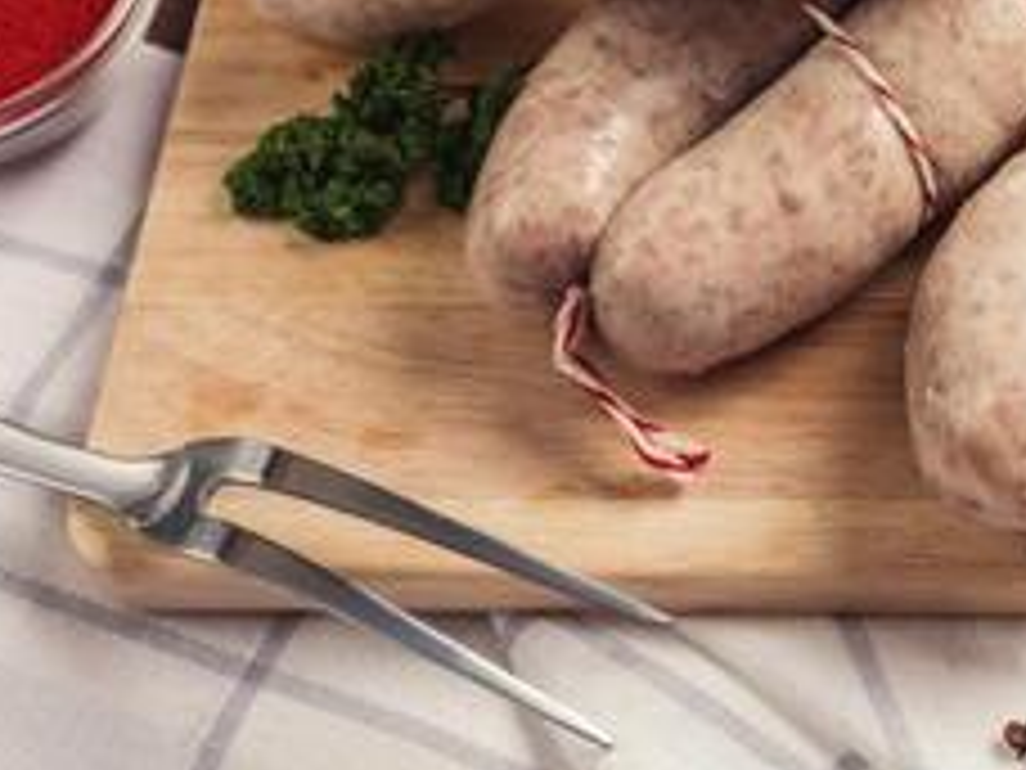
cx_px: 832
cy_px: 135
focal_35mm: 97
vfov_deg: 15.1
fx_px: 2875
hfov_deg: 20.0
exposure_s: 1/160
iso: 200
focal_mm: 48
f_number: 6.3
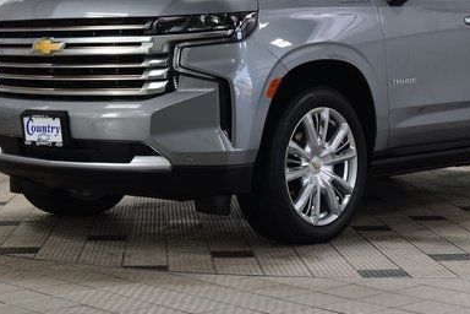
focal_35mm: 90
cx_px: 308
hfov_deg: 22.5
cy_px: 75
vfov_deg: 15.1
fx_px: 1175
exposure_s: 1/20
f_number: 6.3
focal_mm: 36
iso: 400
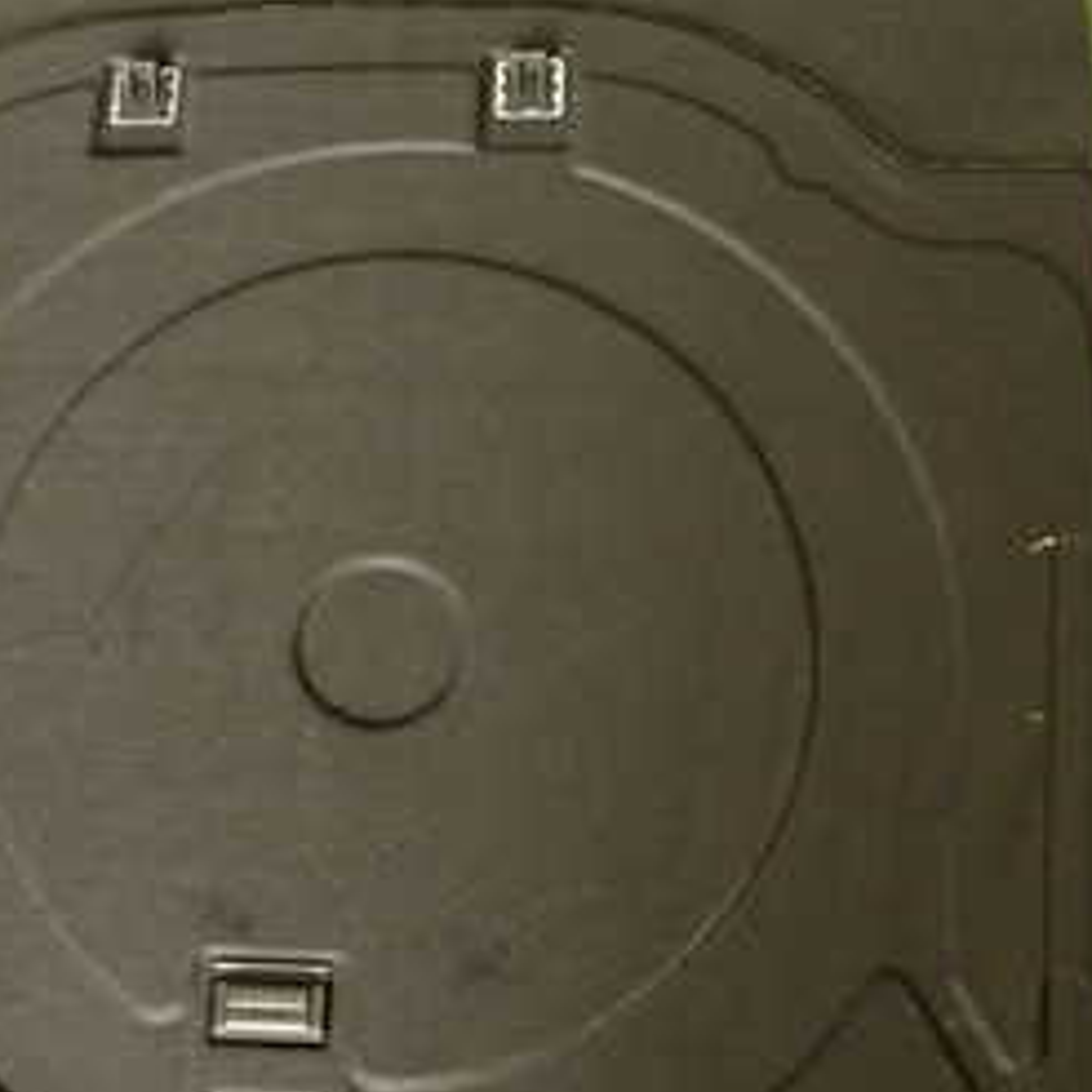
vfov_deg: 31.6
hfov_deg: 31.4
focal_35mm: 54
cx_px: 351
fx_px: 1927
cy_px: 457
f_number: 2
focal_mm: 4.5
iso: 320
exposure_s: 1/30
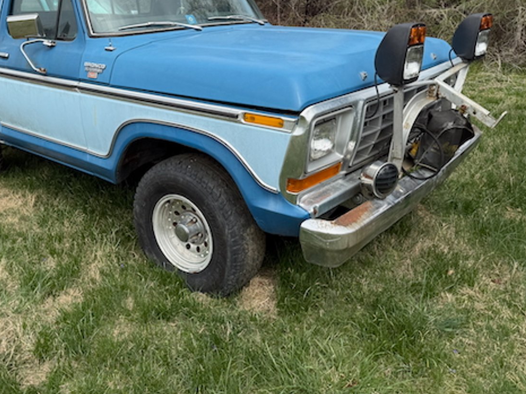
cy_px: 128
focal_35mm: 33
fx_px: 501
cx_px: 175
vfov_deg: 42.3
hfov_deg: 54.2
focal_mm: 6.76
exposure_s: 1/2801
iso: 80
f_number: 1.78
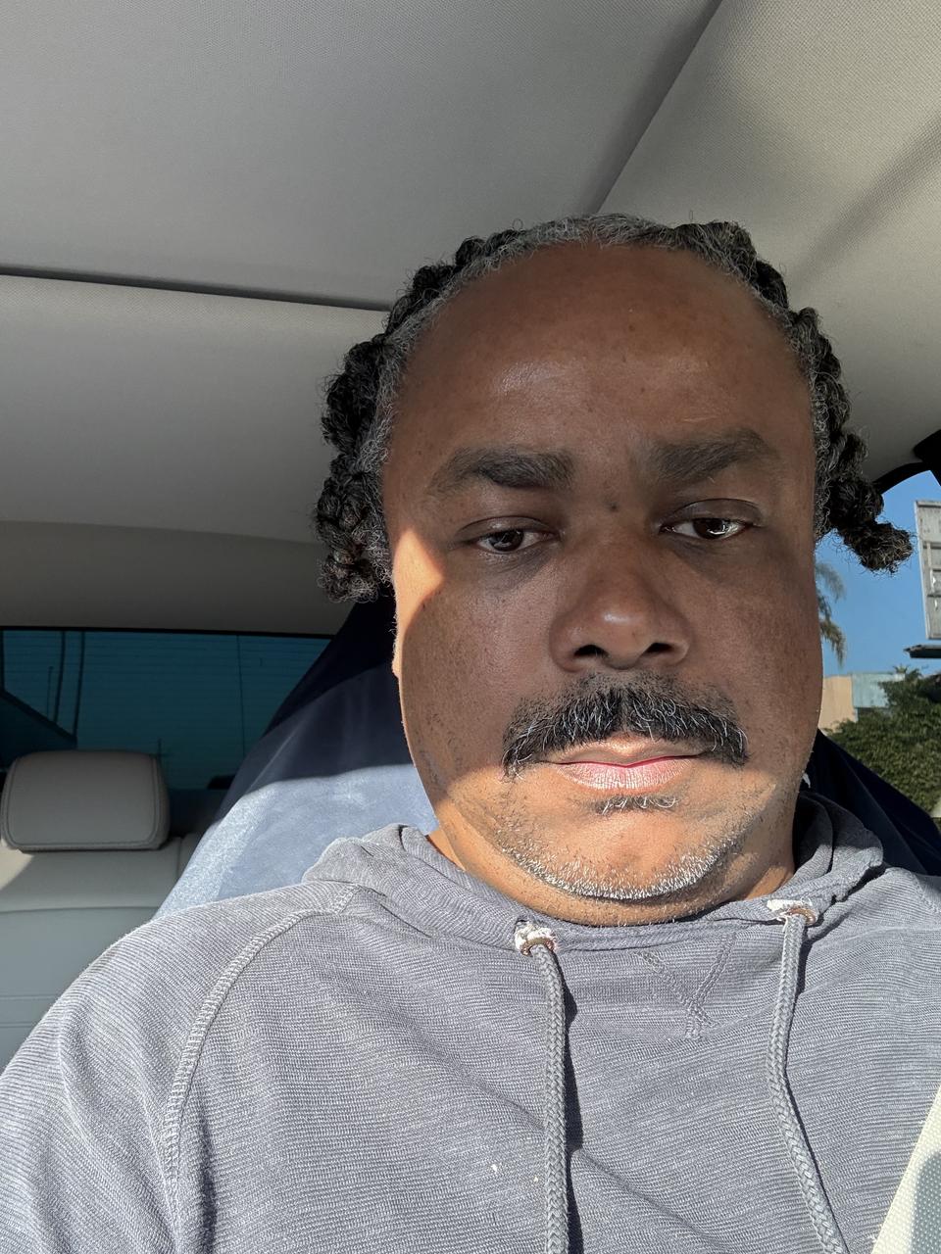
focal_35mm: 30
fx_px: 1087
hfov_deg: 46.8
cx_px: 470
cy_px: 627
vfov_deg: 60.0
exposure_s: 1/121
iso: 64
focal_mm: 2.69
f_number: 1.9
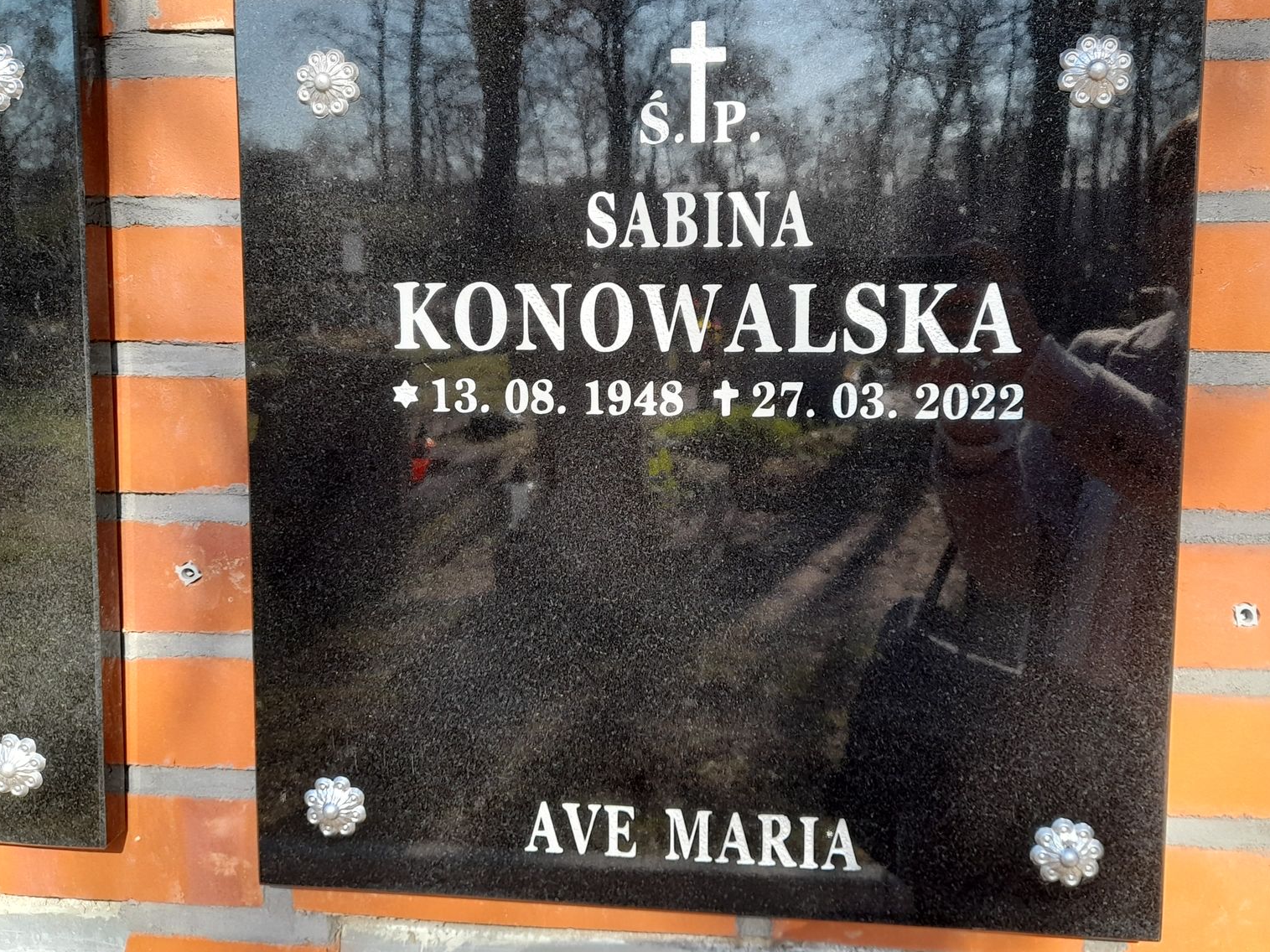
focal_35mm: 33
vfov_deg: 42.8
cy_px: 401
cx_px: 682
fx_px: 1211
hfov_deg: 55.3
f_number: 2
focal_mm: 4.6
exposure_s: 1/100
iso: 25
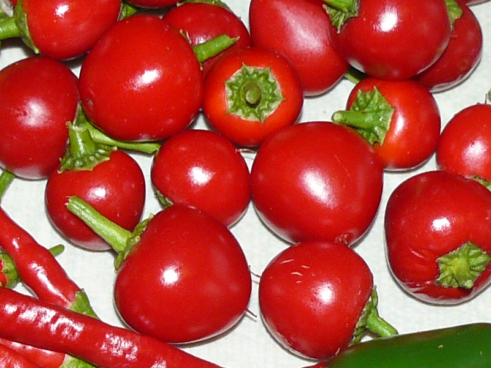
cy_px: 355
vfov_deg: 10.7
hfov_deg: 14.2
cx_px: 95
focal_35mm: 138
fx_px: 1958
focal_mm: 6
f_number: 2.8
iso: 100
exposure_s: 1/30
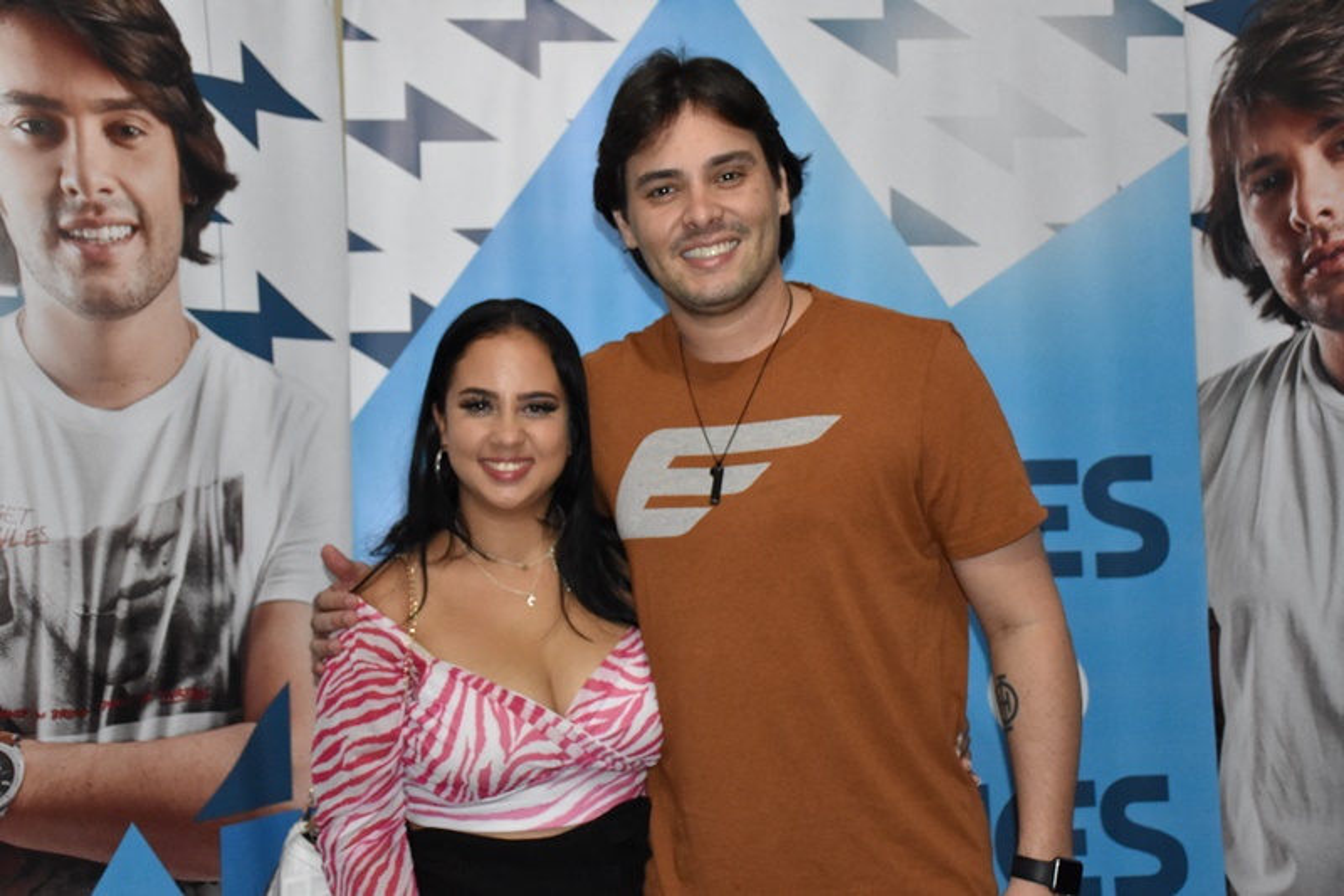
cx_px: 672
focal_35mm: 48
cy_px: 448
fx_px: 1792
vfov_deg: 28.1
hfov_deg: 41.1
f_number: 4
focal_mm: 32
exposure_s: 1/100
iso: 3200
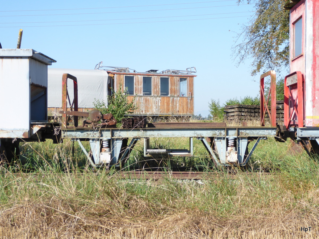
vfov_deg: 21.3
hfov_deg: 28.2
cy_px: 120
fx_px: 636
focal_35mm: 69
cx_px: 160
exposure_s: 1/250
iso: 80
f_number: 4.4
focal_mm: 11.7
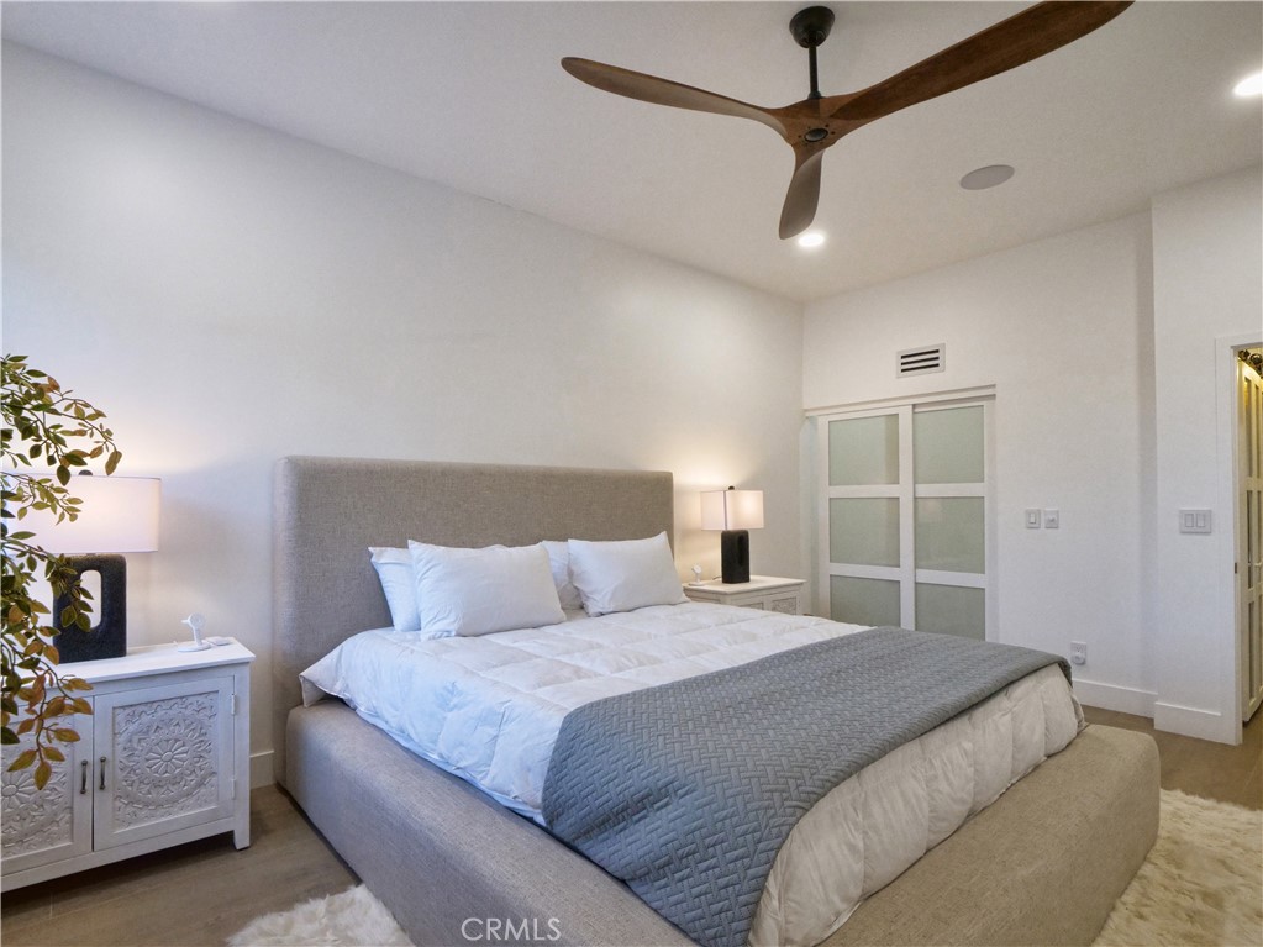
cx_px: 632
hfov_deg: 87.8
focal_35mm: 18
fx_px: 657
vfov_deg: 71.6
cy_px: 474
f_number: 8
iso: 2000
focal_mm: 9
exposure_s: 1/50
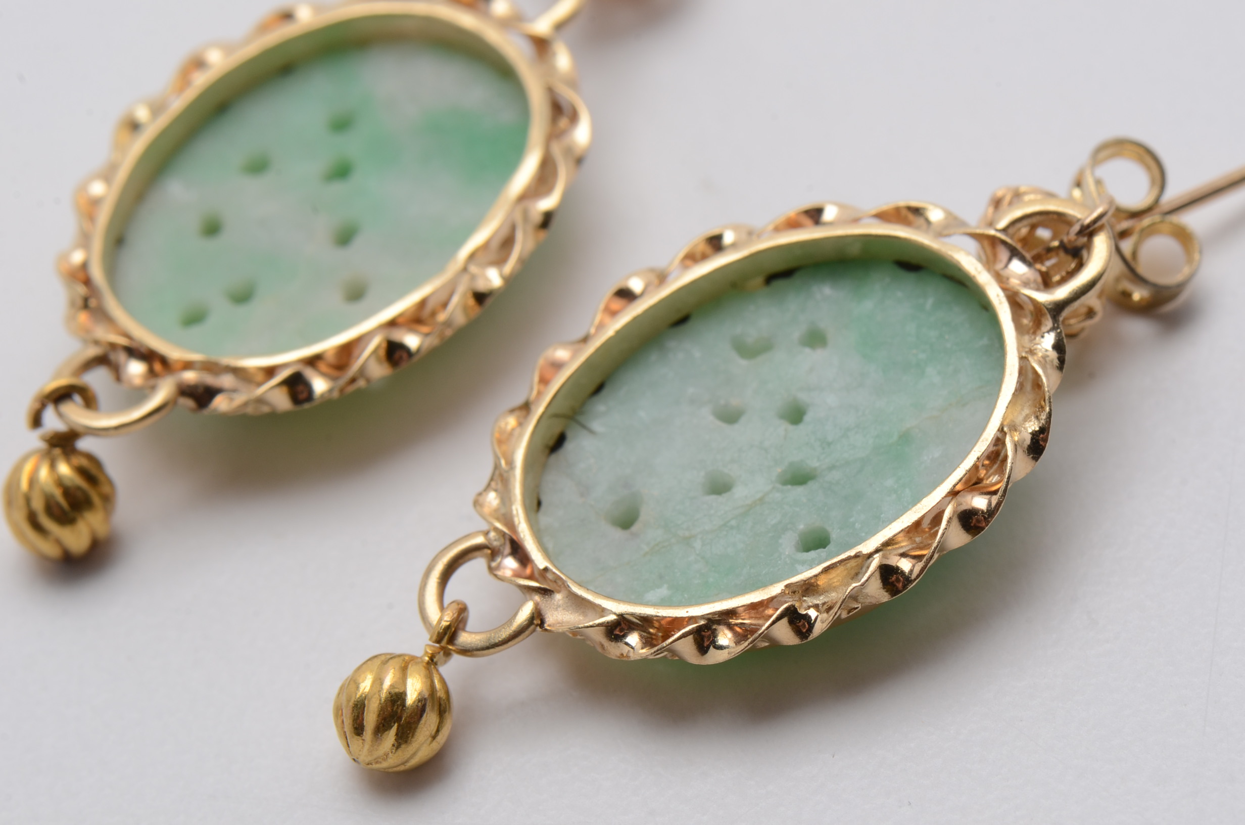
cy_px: 412
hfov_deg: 16.1
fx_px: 4400
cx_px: 622
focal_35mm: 128
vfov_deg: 10.7
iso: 200
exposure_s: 1/125
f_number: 18
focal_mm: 85
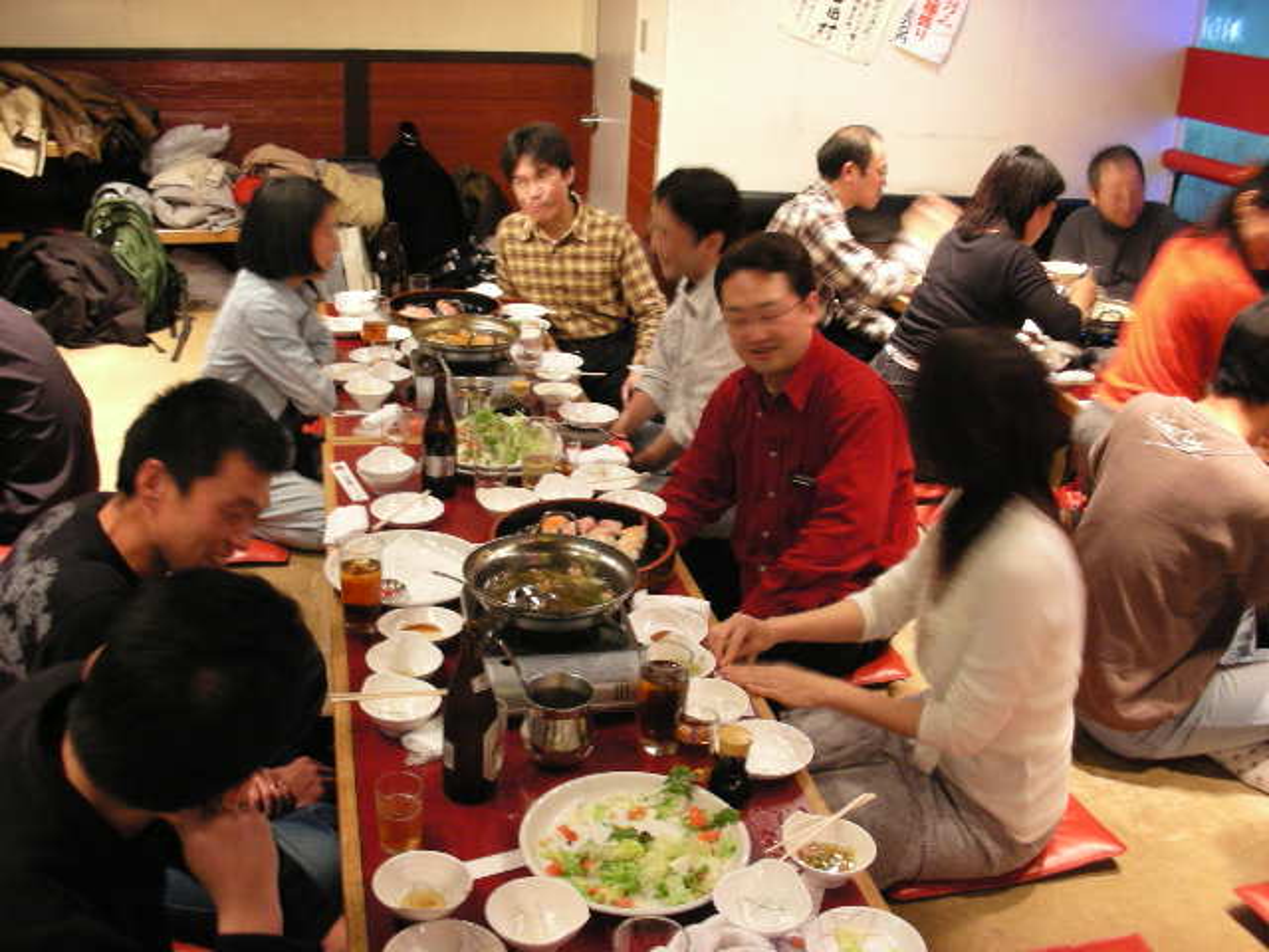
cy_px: 476
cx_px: 634
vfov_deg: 40.7
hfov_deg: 52.6
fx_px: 1283
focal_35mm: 35
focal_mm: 5.8
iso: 200
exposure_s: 1/4.1
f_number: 3
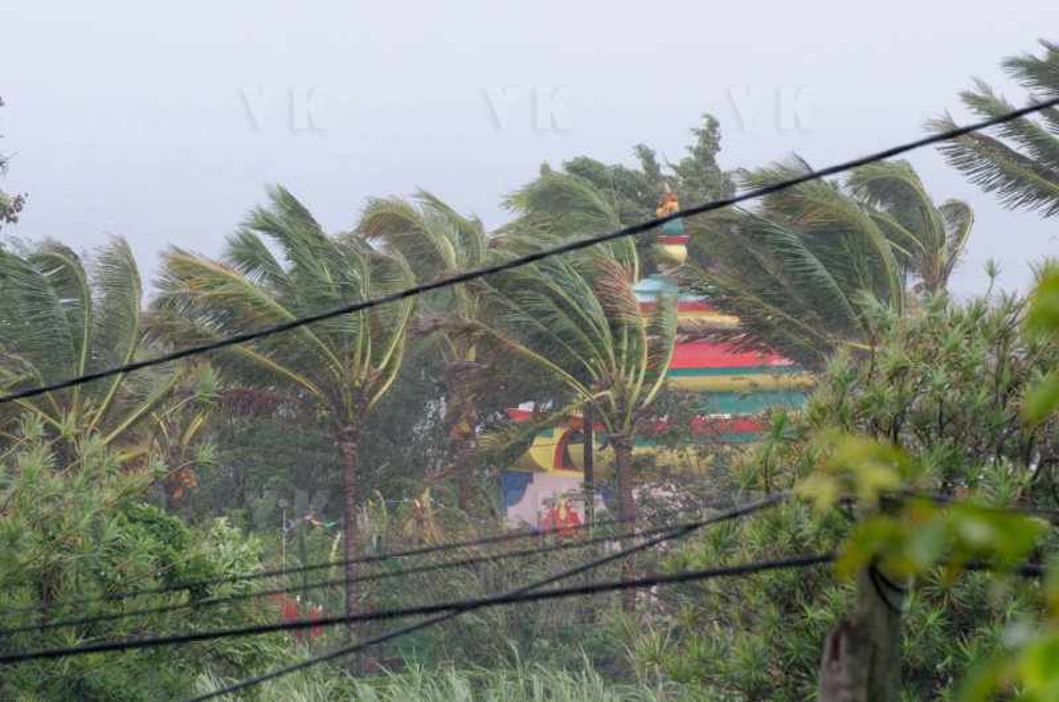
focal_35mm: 300
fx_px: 8807
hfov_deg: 6.9
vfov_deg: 4.6
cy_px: 351
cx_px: 530
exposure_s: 1/200
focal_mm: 200
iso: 400
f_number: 9
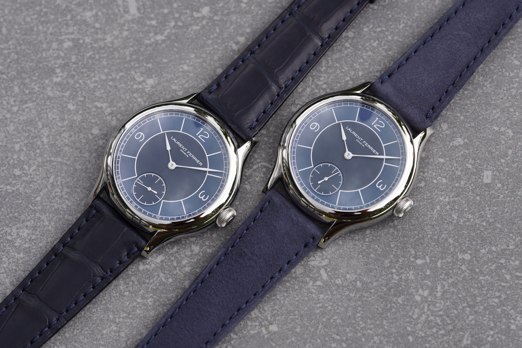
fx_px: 1522
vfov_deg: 13.0
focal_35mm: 105
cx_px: 261
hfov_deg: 19.5
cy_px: 174
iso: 100
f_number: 4.5
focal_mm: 70
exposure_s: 1/200
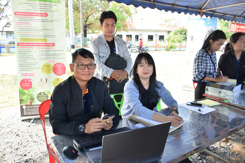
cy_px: 82
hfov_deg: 67.4
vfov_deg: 47.9
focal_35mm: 27
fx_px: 184
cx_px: 122
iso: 360
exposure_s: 1/250
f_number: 3.5
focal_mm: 18
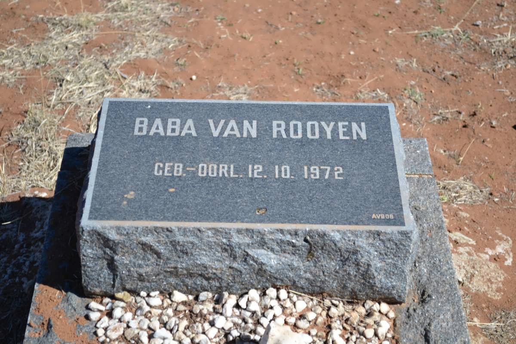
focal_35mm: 82
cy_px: 172
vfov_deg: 16.6
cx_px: 258
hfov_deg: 24.6
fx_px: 1182
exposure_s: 1/125
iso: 160
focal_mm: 55
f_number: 5.6
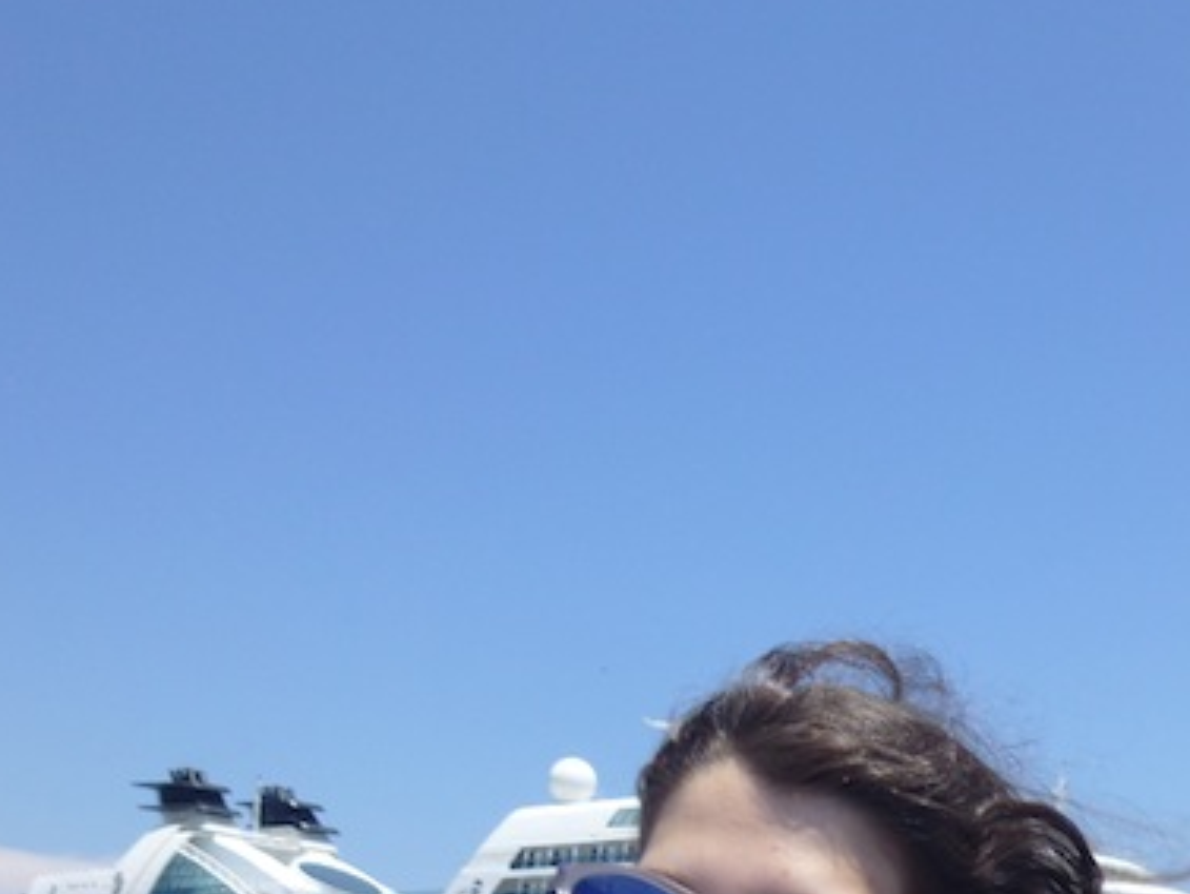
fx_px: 1823
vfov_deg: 25.9
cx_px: 843
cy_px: 932
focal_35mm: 53
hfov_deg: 35.6
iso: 100
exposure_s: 1/200
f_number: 9
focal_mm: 4.5
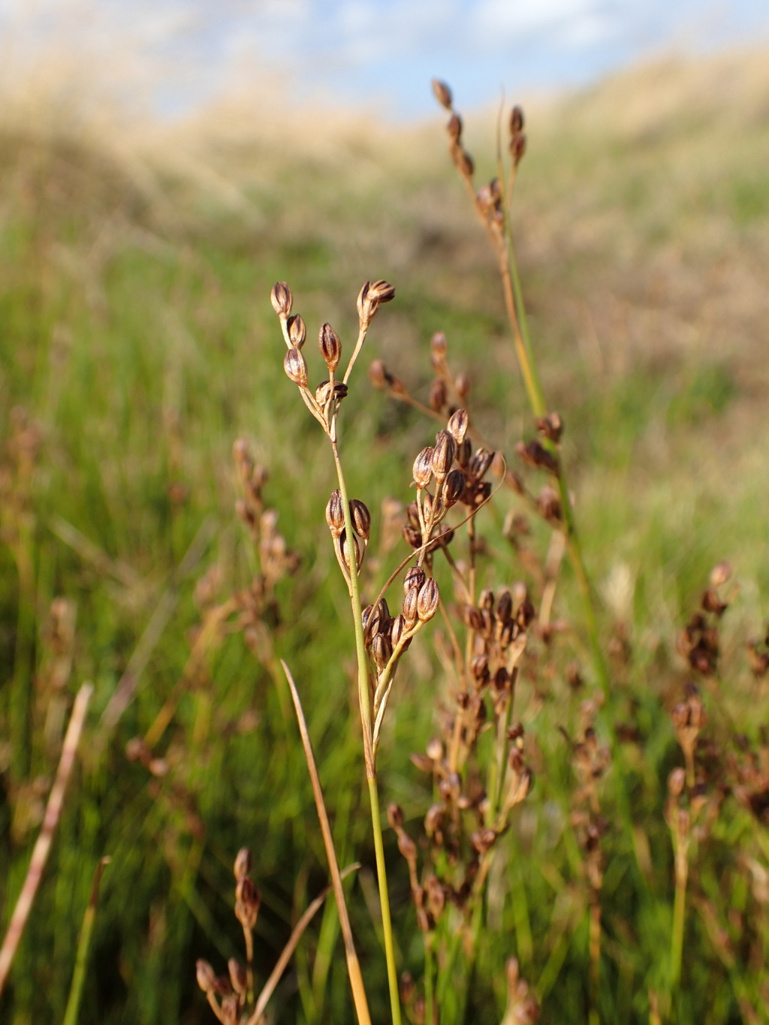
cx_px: 384
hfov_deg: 46.8
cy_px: 512
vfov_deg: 60.0
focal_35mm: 30
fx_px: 888
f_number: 3.2
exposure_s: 1/1000
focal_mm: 5.5
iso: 100
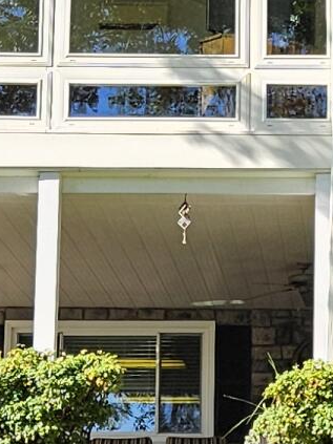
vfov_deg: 12.1
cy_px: 256
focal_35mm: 163
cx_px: 335
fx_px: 2092
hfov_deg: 9.0
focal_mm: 5.4
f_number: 1.8
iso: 40
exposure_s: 1/1218
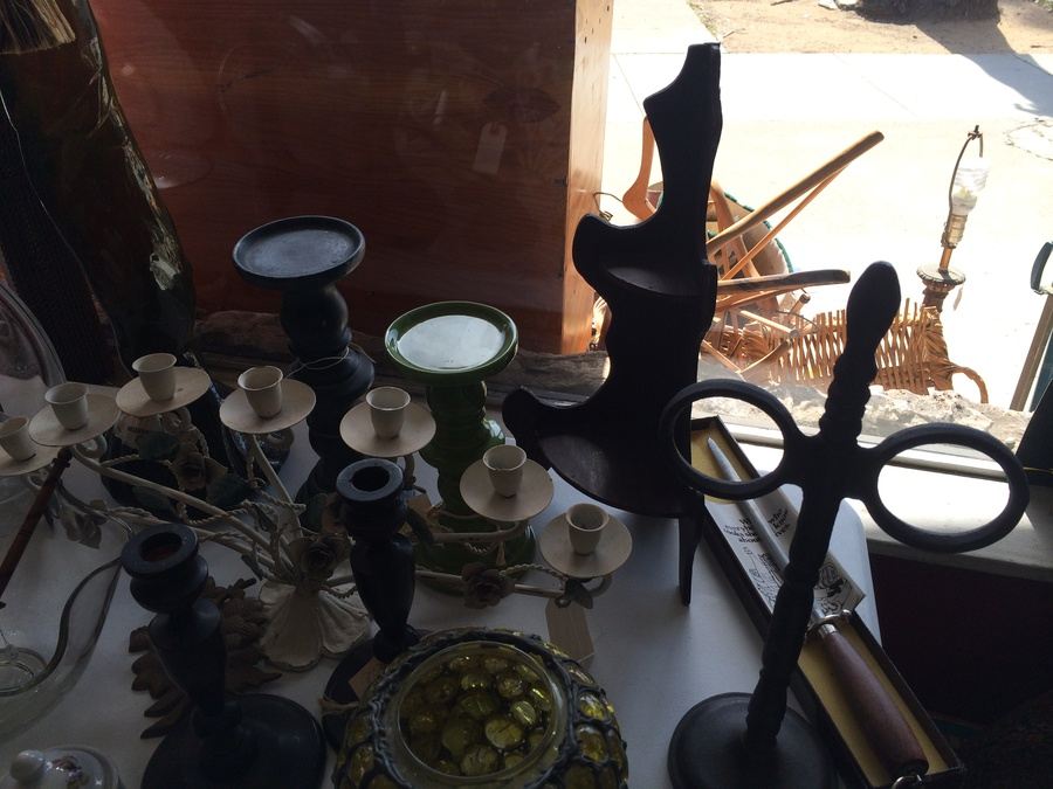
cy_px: 394
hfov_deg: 60.0
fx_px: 913
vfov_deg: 46.8
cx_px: 526
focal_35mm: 30
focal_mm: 4.12
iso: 32
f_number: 2.2
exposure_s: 1/595
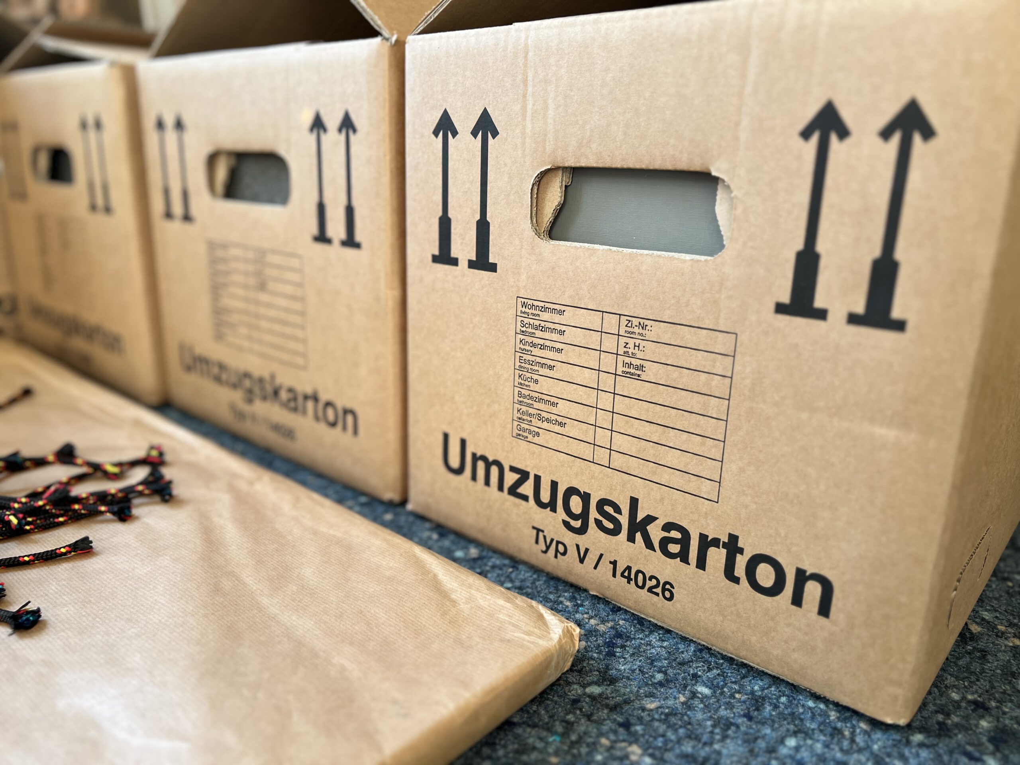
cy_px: 382
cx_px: 510
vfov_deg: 53.1
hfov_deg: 67.3
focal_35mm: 26
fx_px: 766
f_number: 1.5
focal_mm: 5.7
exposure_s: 1/121
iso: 64
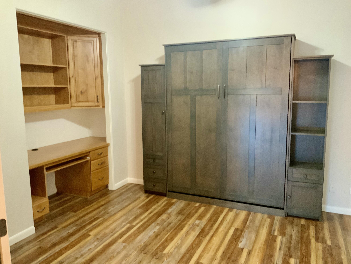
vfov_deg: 48.2
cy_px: 132
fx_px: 294
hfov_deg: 61.7
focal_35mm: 29
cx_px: 176
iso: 250
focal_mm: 3
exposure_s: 1/40
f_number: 1.8
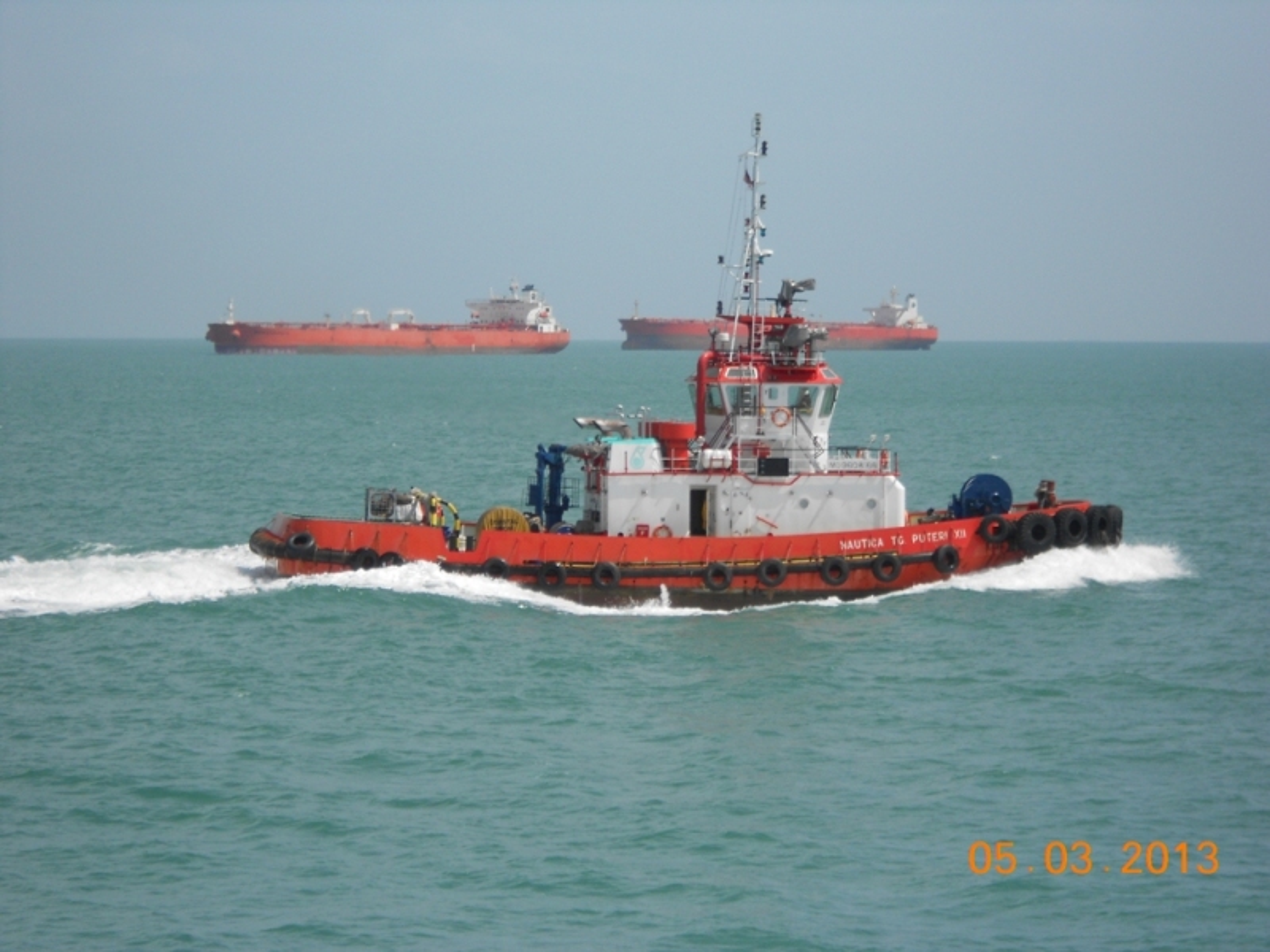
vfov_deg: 11.4
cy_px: 476
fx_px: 4769
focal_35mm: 130
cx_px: 635
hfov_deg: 15.2
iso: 80
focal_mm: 23
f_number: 6.5
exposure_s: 1/400
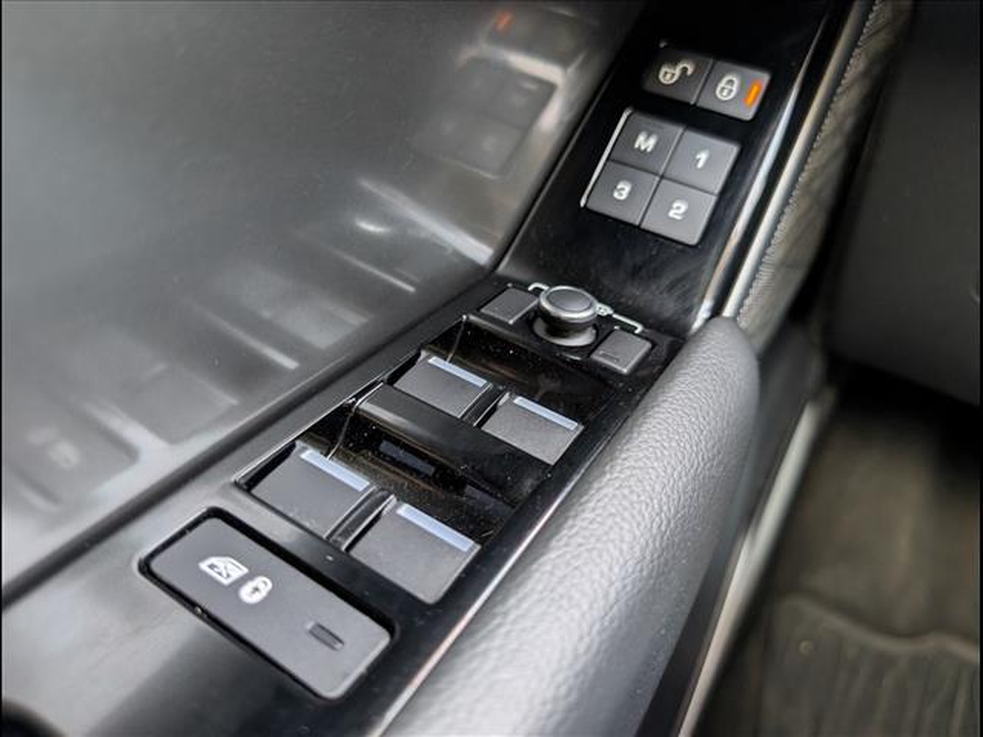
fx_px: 682
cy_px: 368
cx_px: 492
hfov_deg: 71.6
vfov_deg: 56.8
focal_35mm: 24
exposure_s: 1/82.6
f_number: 1.68
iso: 107
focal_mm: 6.9
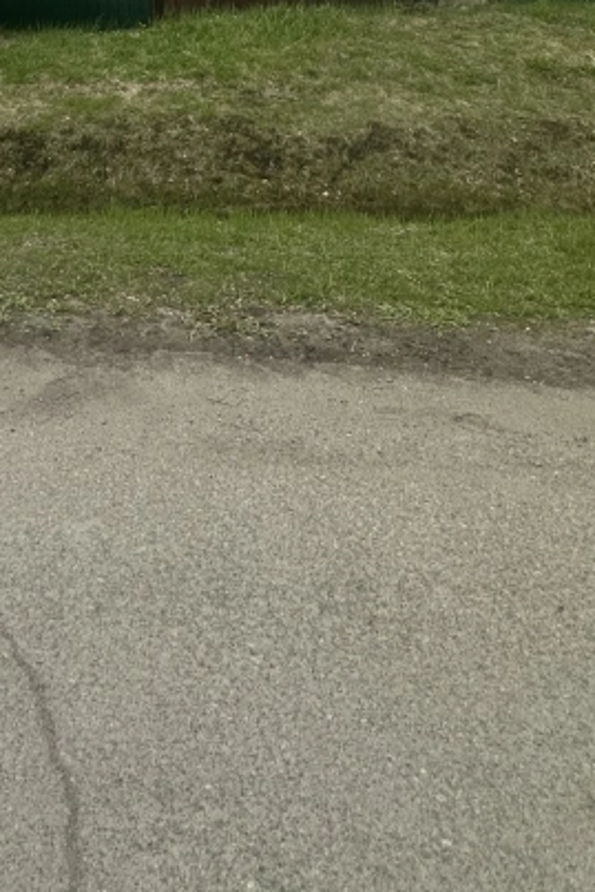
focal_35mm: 39
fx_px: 966
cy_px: -232
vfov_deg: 35.8
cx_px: 11
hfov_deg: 31.8
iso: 50
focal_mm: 2.22
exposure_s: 1/2174
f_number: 2.2
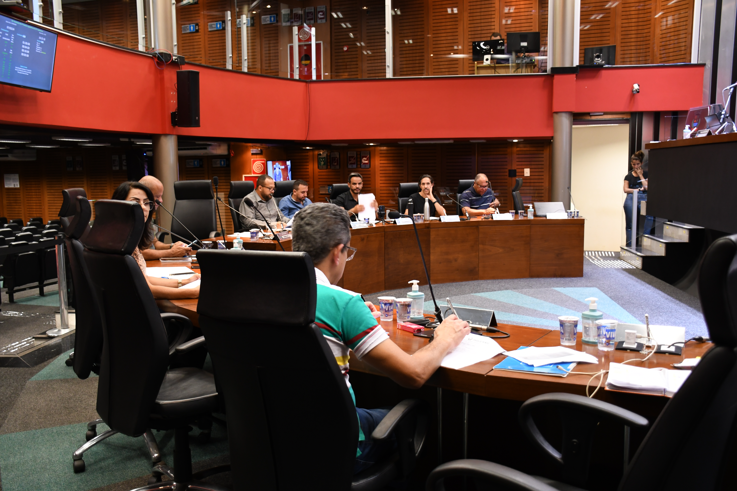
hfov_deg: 55.8
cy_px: 246
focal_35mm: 34
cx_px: 368
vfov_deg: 38.9
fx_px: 696
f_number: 3.8
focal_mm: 23
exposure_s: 1/20
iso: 800
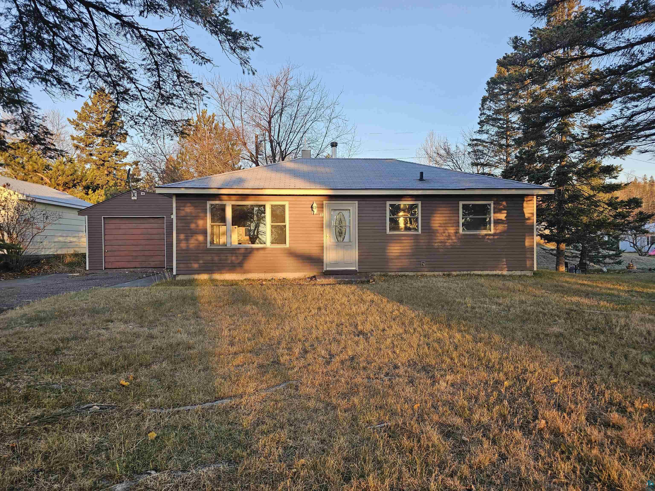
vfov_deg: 58.9
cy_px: 246
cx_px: 328
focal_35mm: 23
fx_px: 435
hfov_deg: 73.9
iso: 20
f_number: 1.7
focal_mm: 6.3
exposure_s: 1/120
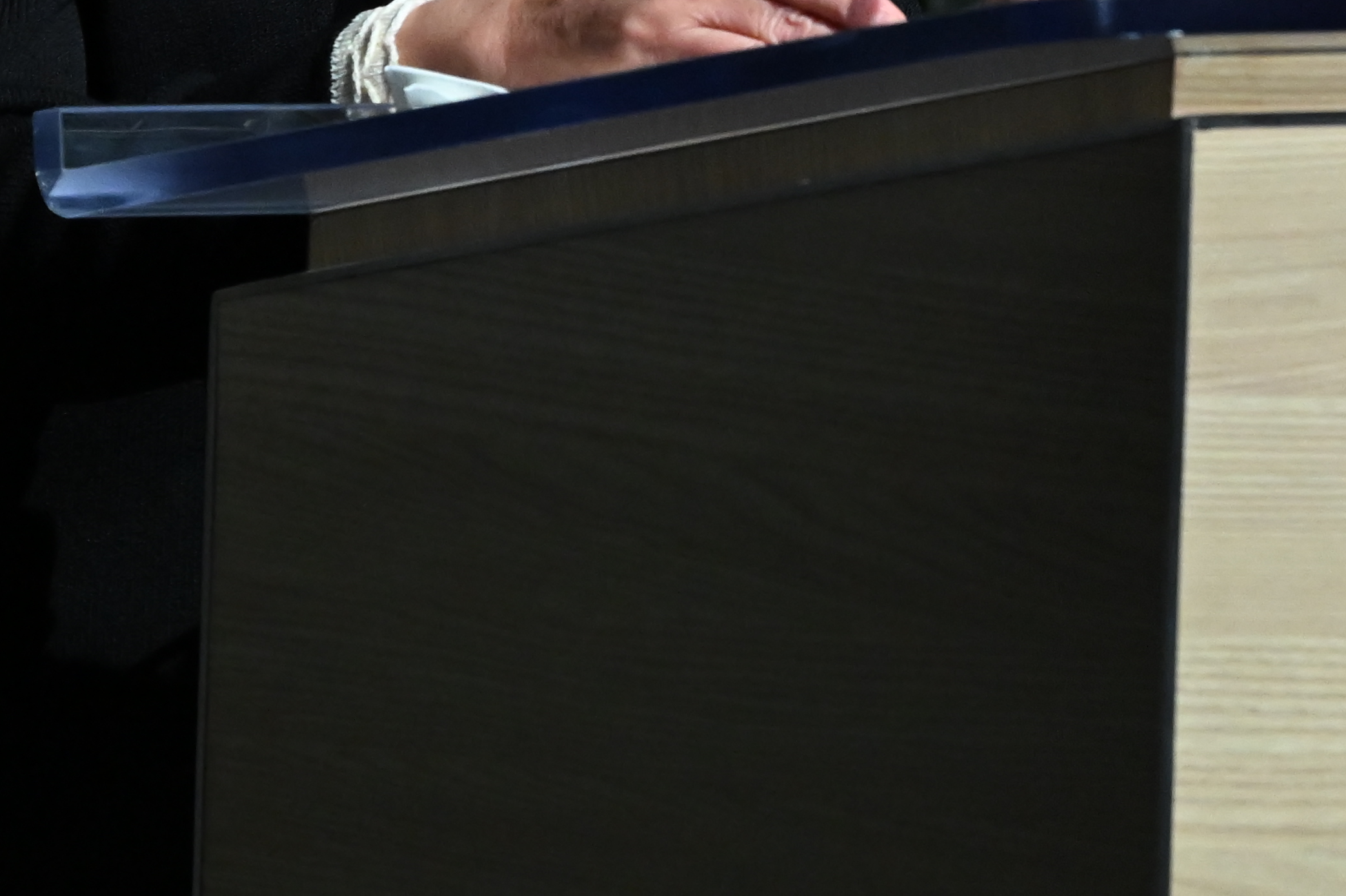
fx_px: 42913
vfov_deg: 1.2
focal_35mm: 1148
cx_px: 1298
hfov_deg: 1.8
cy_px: -110
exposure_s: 1/200
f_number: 5.6
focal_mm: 290
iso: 2500
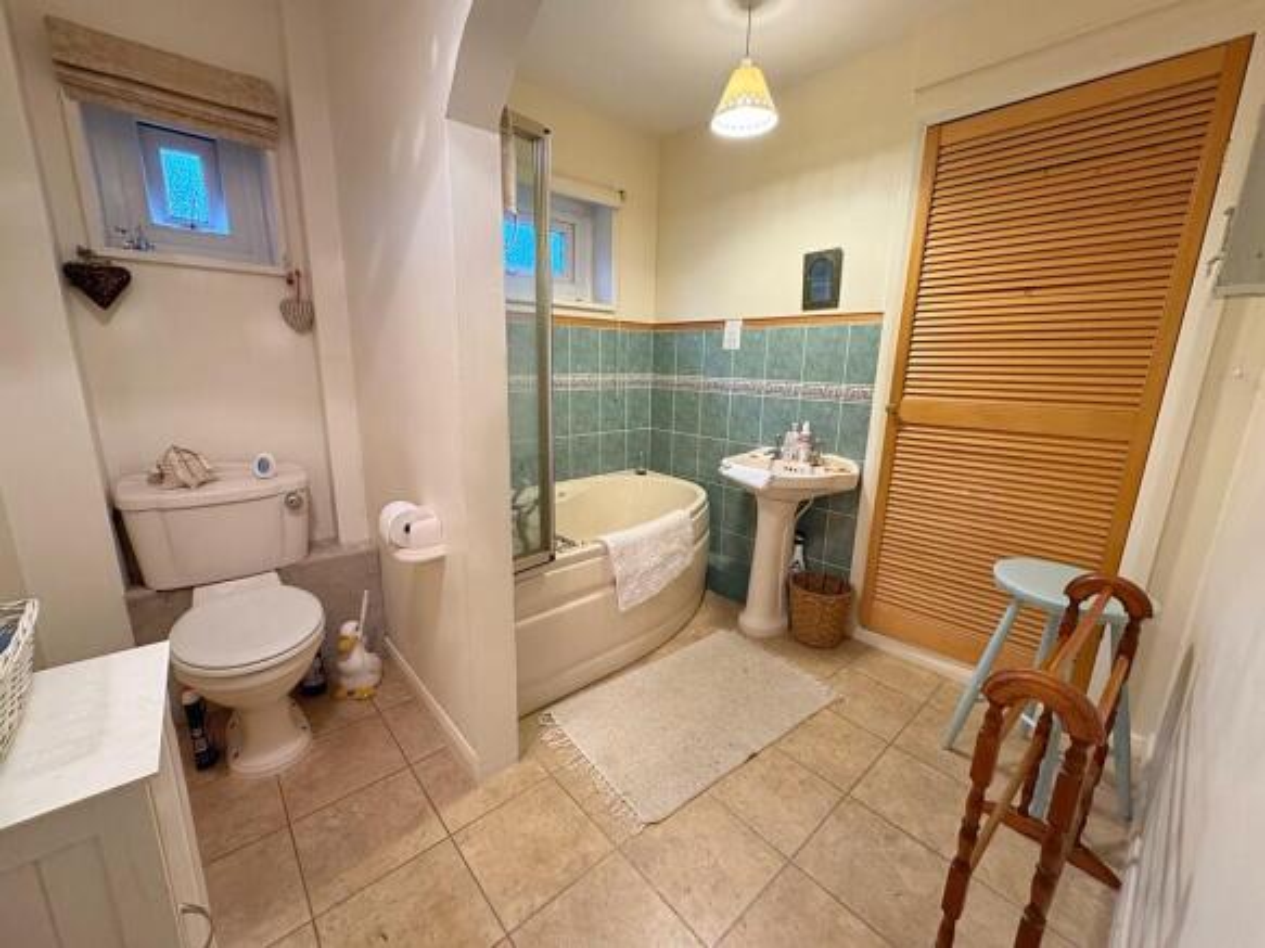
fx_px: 512
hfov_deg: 102.1
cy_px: 474
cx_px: 632
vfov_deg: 85.7
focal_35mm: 14
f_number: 2.2
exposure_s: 1/50
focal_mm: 2.22
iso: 250
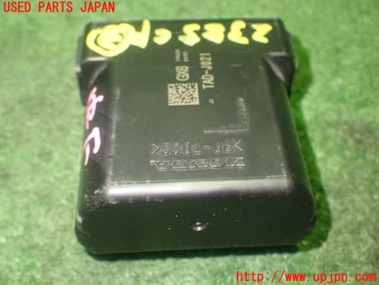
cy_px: 142
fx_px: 515
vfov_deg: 30.9
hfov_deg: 40.4
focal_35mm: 47
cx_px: 190
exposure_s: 1/25
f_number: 3.1
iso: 800
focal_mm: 8.4
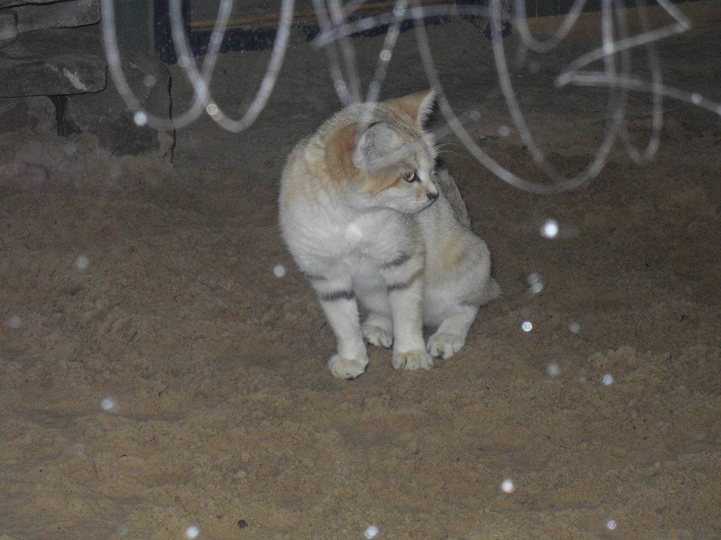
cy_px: 270
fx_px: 2312
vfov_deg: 13.3
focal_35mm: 111
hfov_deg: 17.7
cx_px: 360
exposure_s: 1/90
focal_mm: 18.1
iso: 320
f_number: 5.2
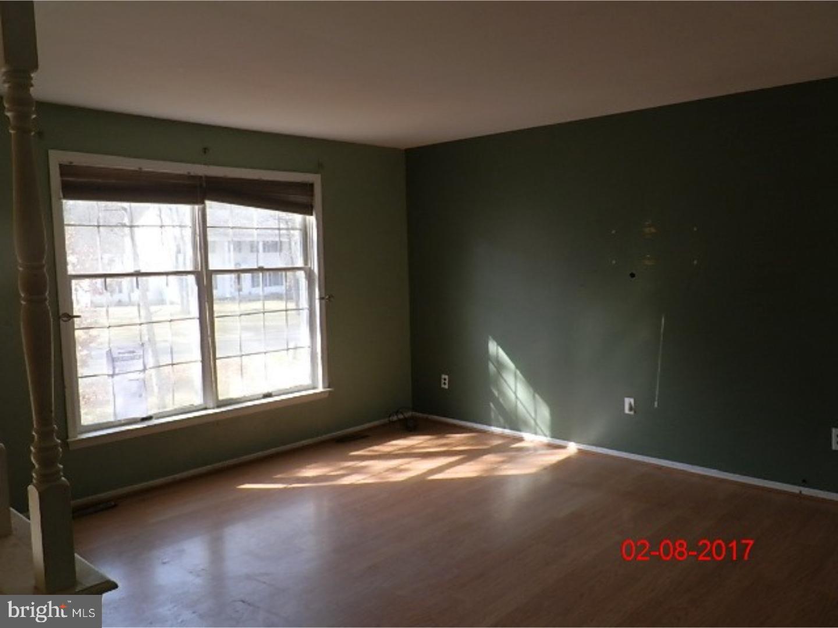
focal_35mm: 28
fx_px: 678
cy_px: 314
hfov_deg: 63.4
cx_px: 419
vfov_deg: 49.7
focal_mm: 5
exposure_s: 1/40
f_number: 3.3
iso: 80
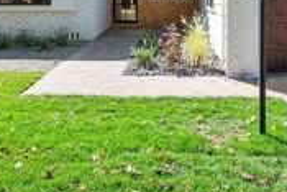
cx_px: 202
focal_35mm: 40
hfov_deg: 47.3
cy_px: -25
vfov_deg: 29.7
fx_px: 319
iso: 800
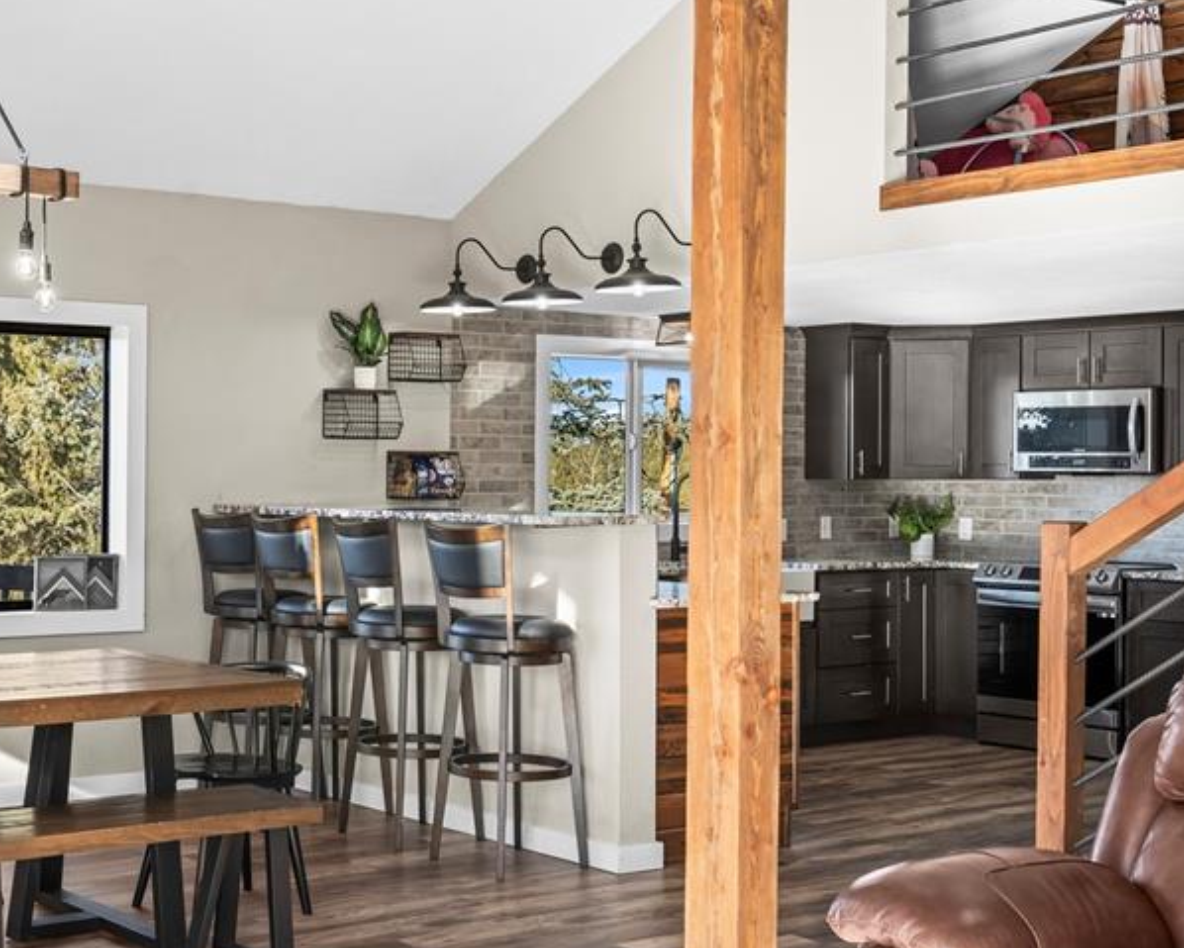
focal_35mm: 53
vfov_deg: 28.6
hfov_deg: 34.5
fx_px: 1858
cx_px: 285
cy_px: 471
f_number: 8
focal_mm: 33
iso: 500
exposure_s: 1/10
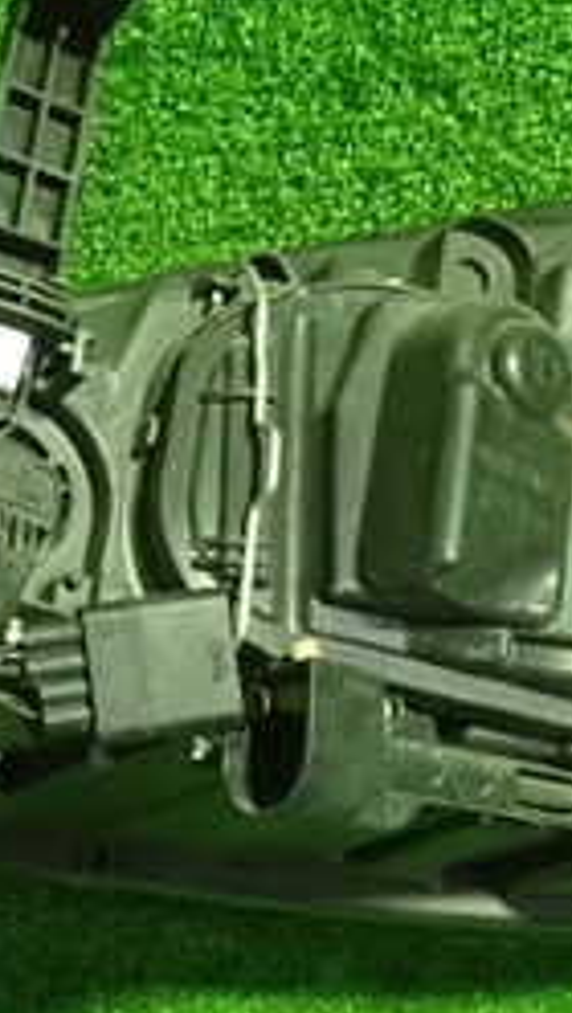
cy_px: 572
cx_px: 458
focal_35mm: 79
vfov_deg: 26.8
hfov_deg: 15.2
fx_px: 2124
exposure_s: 1/125
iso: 1600
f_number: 2.3
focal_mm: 5.4
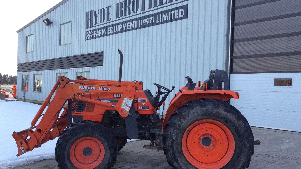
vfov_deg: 33.7
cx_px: 150
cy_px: 89
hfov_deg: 56.6
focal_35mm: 35
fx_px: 279
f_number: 2.4
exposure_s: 1/167
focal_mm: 3.3
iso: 32
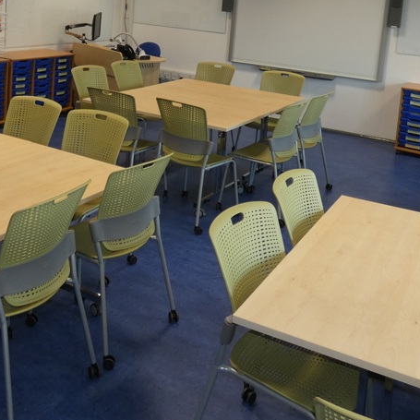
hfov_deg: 40.0
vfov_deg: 38.2
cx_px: 183
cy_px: 69
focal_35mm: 42
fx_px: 577
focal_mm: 3.6
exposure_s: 1/60
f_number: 2.8
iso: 125
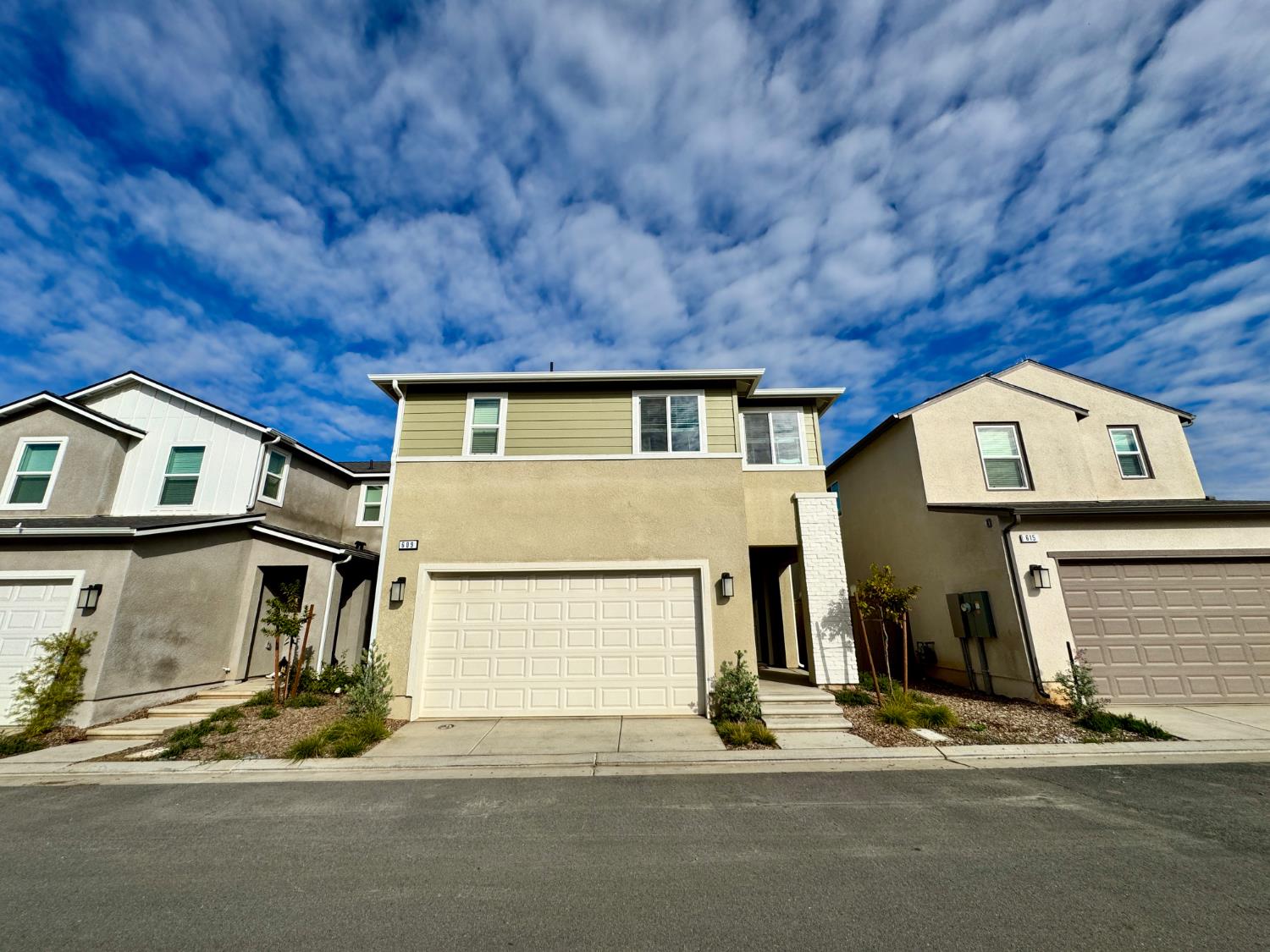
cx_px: 635
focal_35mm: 14
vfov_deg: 85.7
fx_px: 514
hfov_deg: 102.1
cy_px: 476
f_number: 2.2
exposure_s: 1/3906
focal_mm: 2.22
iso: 32
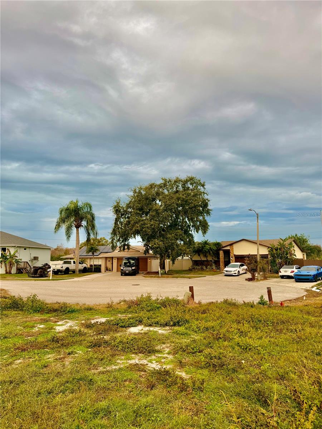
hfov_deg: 56.8
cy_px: 214
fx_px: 298
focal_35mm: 24
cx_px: 161
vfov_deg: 71.6
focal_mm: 6.76
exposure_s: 1/397
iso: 80
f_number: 1.78
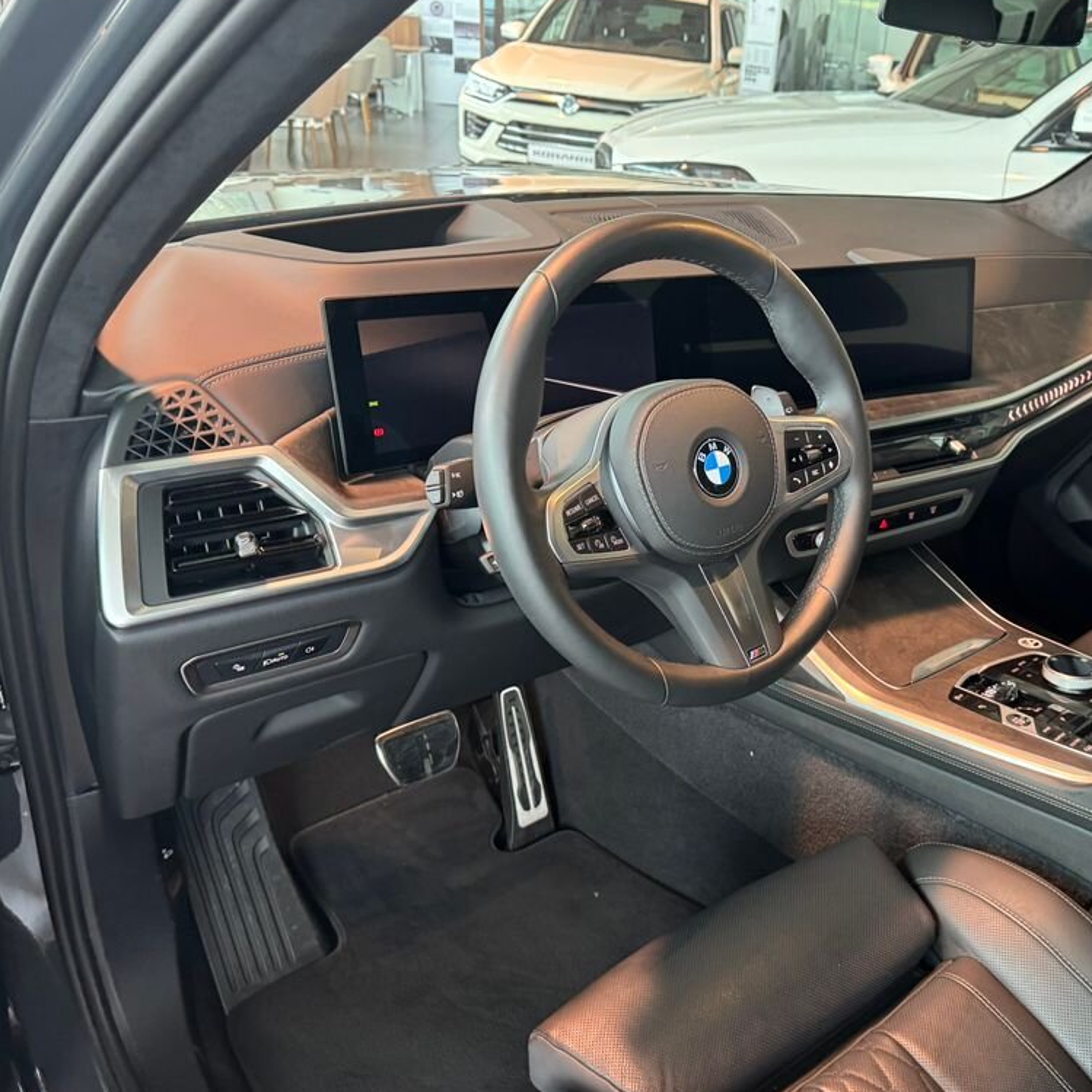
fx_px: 1035
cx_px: 722
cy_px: 539
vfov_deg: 55.6
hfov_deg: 54.6
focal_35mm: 29
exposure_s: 1/50
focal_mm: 6.76
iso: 320
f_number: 1.78
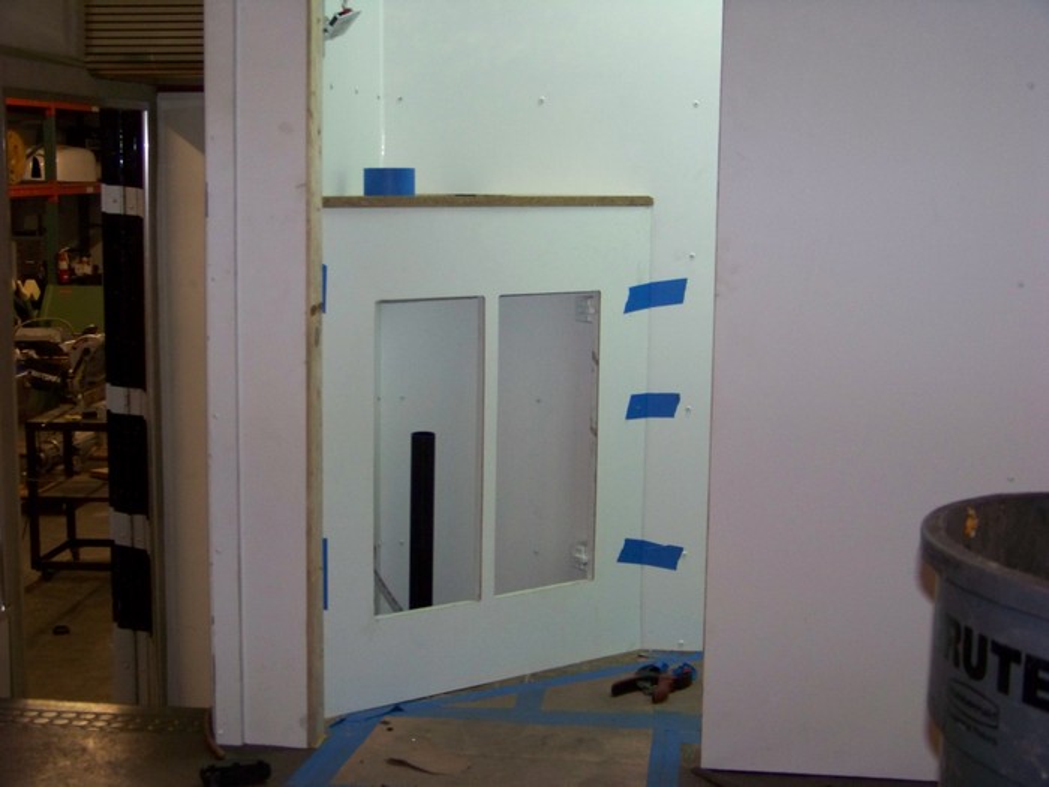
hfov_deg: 34.9
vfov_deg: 26.6
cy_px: 394
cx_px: 524
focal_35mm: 55
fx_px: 1667
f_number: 3.2
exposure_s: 1/30
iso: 200
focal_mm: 9.36
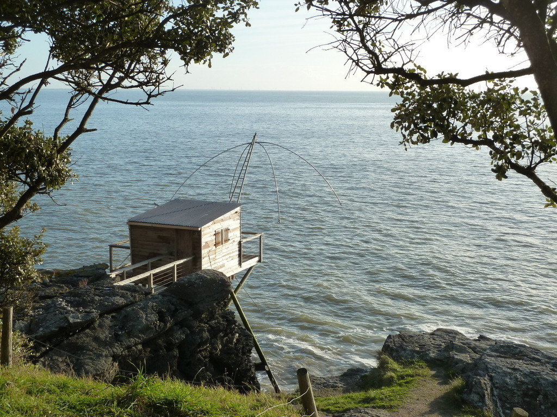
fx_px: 772
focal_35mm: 48
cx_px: 278
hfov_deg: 39.7
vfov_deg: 30.3
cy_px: 208
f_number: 4.5
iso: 125
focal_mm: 7.9
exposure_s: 1/400
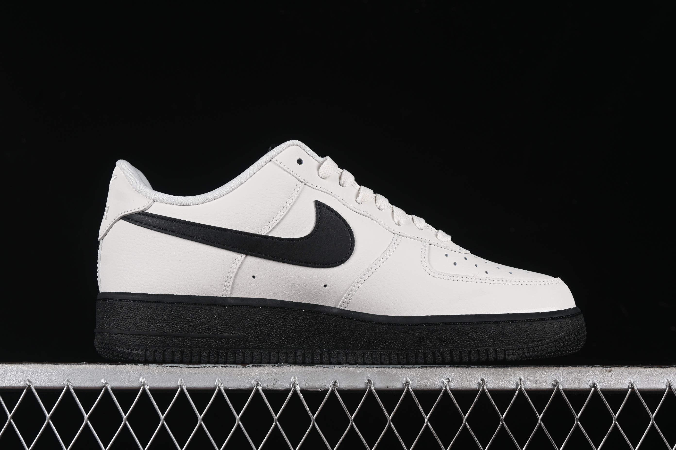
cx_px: 338
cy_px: 225
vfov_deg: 18.2
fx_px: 1408
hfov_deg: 27.0
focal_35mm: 75
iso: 160
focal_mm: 50
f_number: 8
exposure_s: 1/80
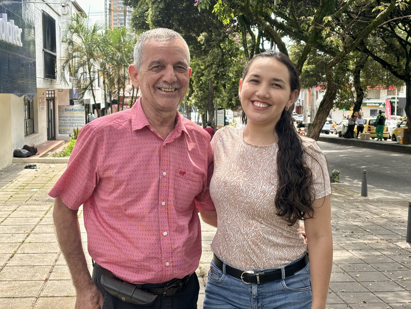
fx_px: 617
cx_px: 206
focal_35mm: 52
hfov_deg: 36.8
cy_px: 154
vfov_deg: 28.0
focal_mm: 5.96
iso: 32
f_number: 1.6
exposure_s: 1/320
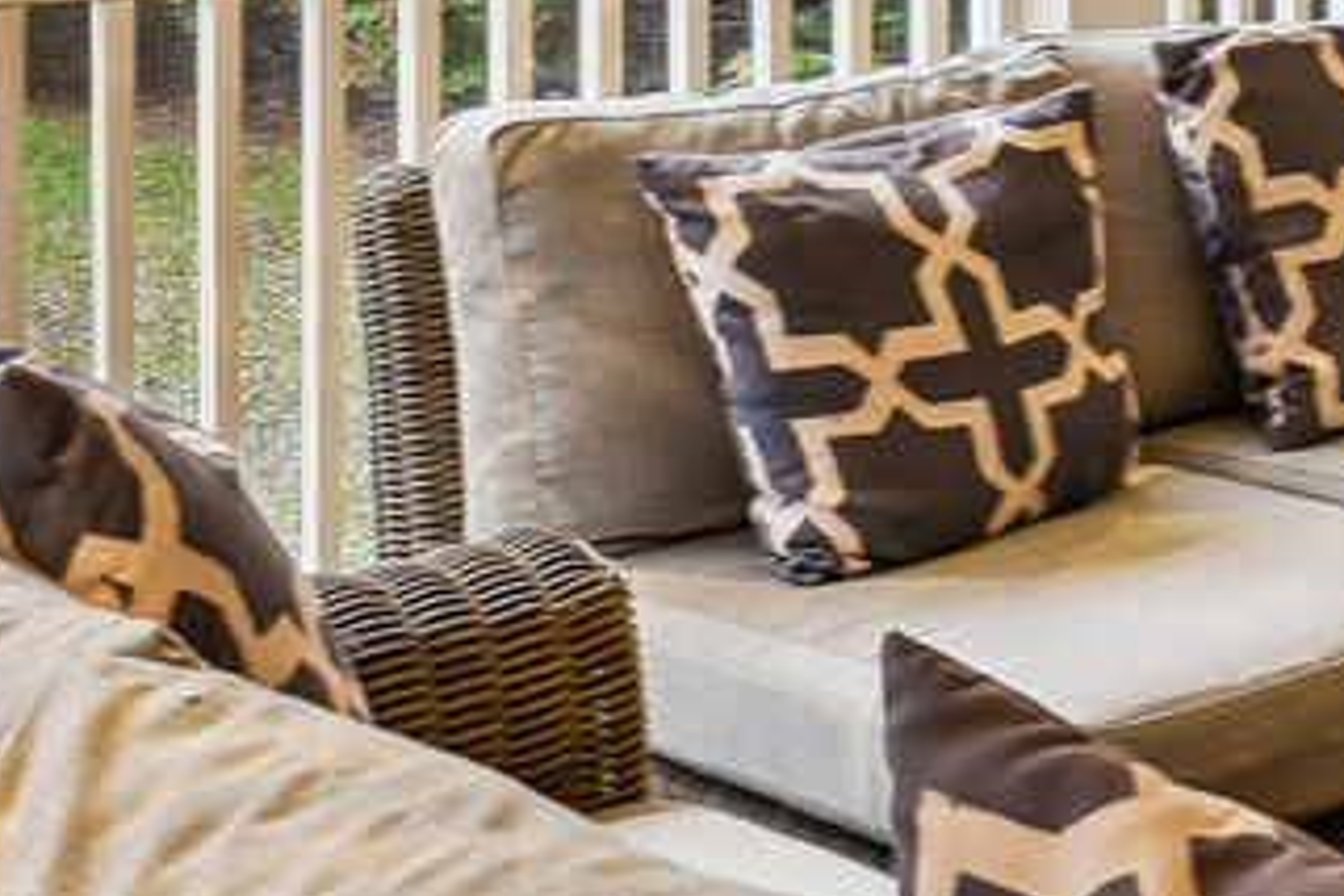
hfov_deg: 23.3
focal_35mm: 86
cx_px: 1072
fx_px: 3210
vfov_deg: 15.1
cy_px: -281
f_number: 8
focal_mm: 16
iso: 200
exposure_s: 1/5
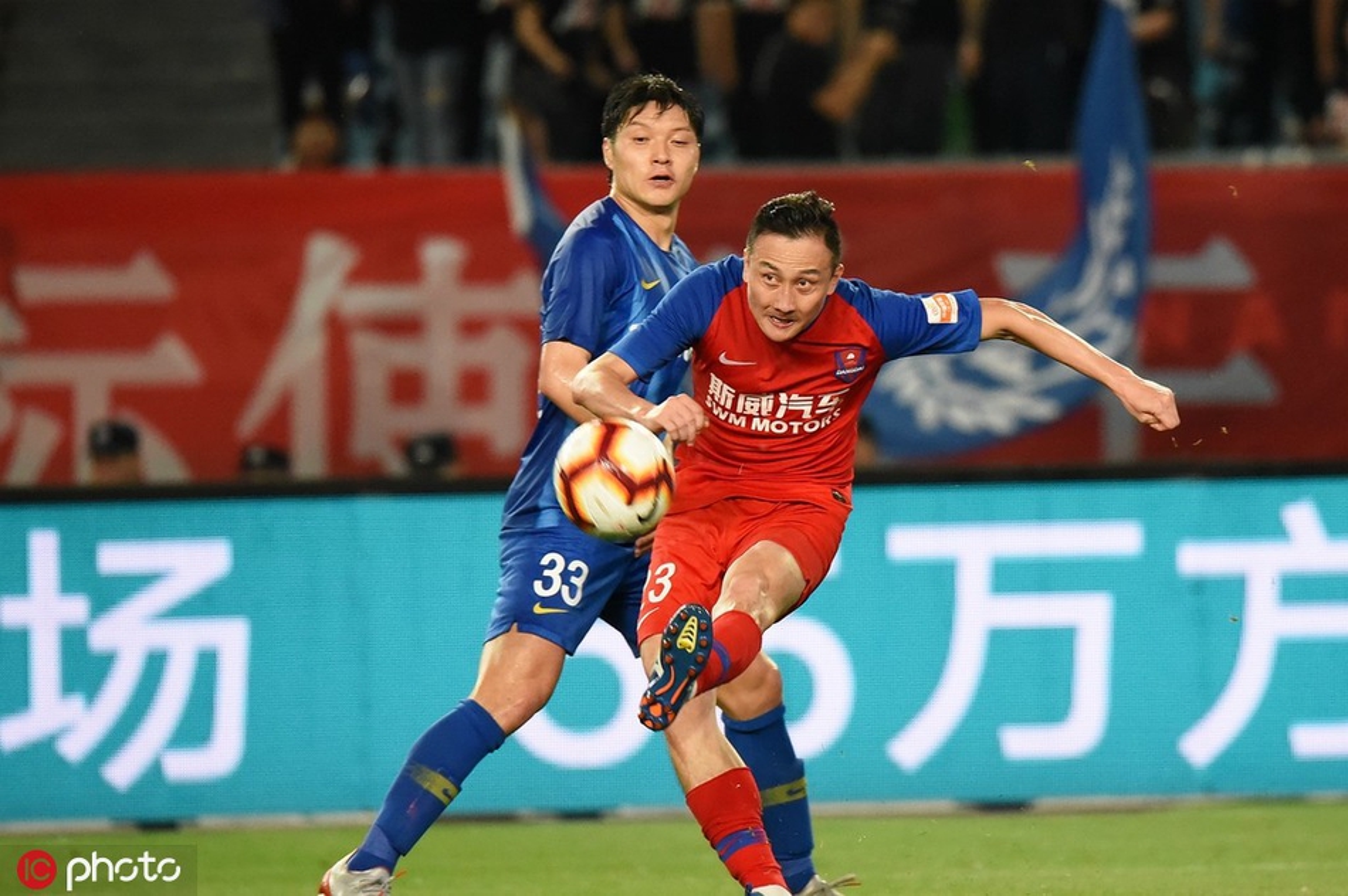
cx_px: 674
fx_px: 18334
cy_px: 448
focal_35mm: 490
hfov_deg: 4.2
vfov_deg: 2.8
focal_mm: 490
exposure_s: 1/800
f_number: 6.3
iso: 6400
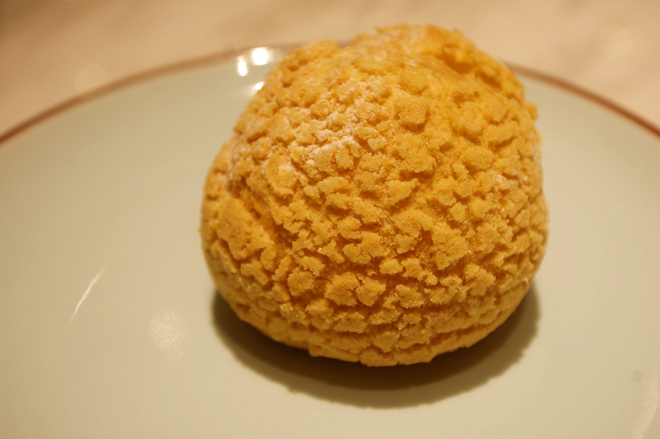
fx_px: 897
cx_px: 330
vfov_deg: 27.5
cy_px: 220
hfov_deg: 40.4
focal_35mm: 49
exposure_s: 1/15
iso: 100
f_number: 5.6
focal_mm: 32.5
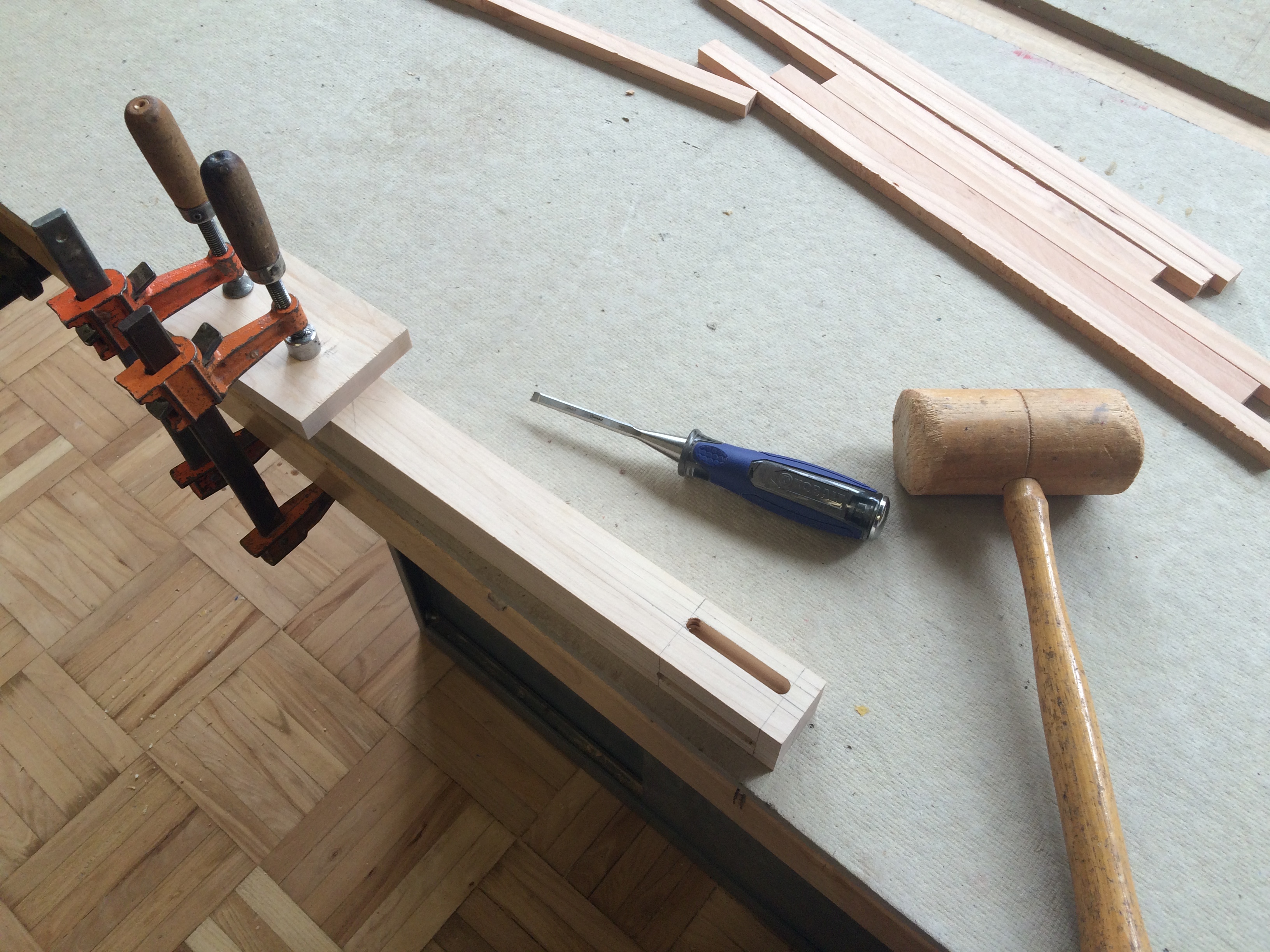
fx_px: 1064
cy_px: 476
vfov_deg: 48.2
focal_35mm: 29
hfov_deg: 61.7
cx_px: 635
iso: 50
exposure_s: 1/120
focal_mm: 4.15
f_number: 2.2
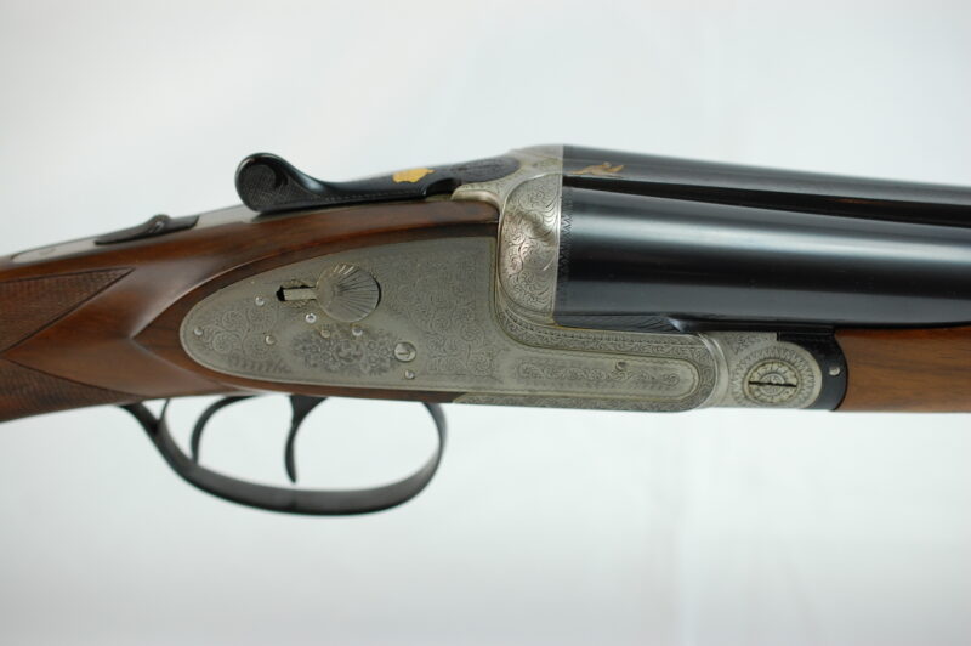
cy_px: 323
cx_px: 486
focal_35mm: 60
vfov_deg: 22.6
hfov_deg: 33.4
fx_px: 1617
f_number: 4
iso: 400
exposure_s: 1/60
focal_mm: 40
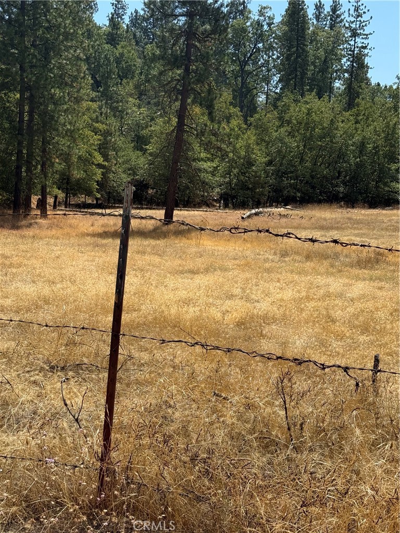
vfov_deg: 39.7
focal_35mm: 48
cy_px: 266
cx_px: 200
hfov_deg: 30.3
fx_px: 740
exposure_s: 1/7143
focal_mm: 6.76
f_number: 1.78
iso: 100
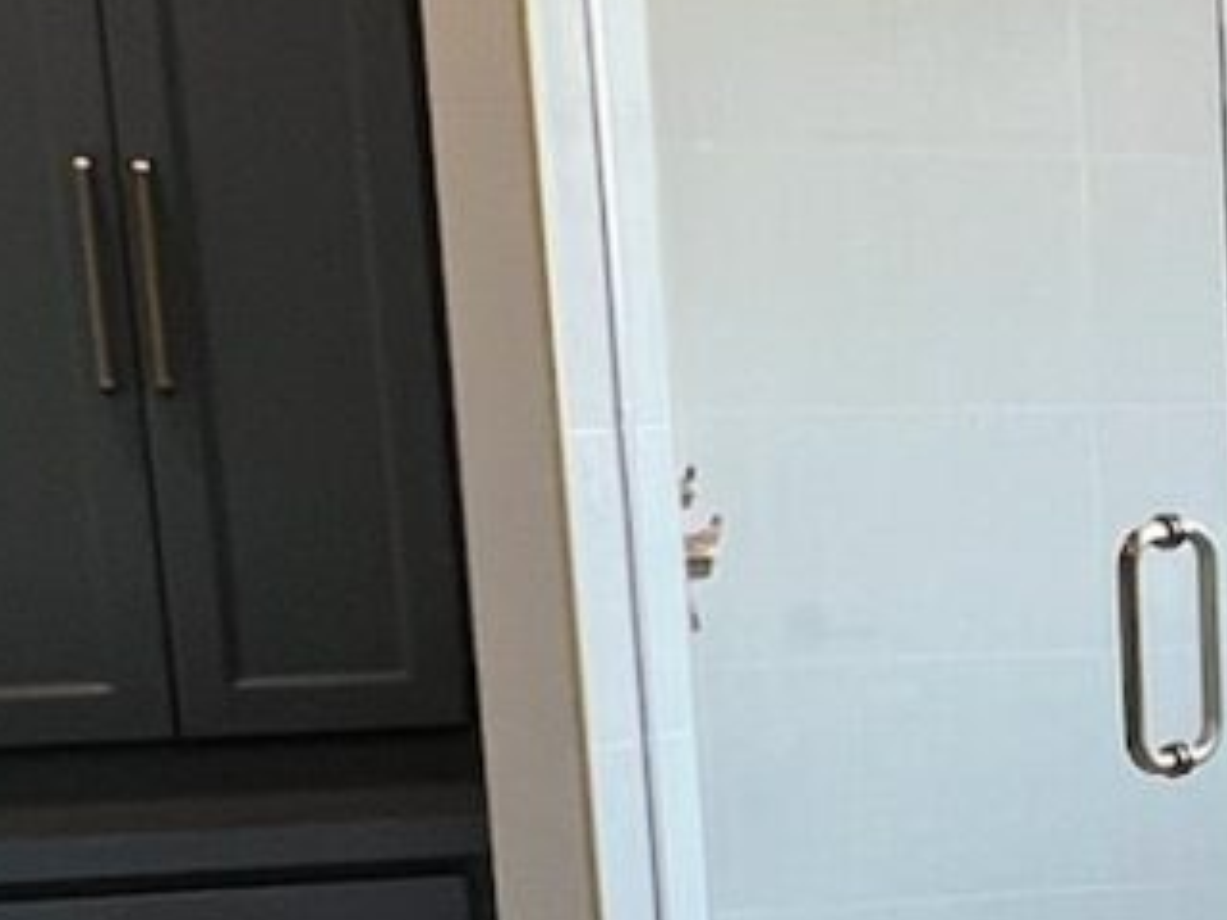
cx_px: 1756
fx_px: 2765
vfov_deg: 18.5
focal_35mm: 78
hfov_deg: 21.6
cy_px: 889
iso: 64
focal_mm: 1.57
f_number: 1.8
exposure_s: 1/126
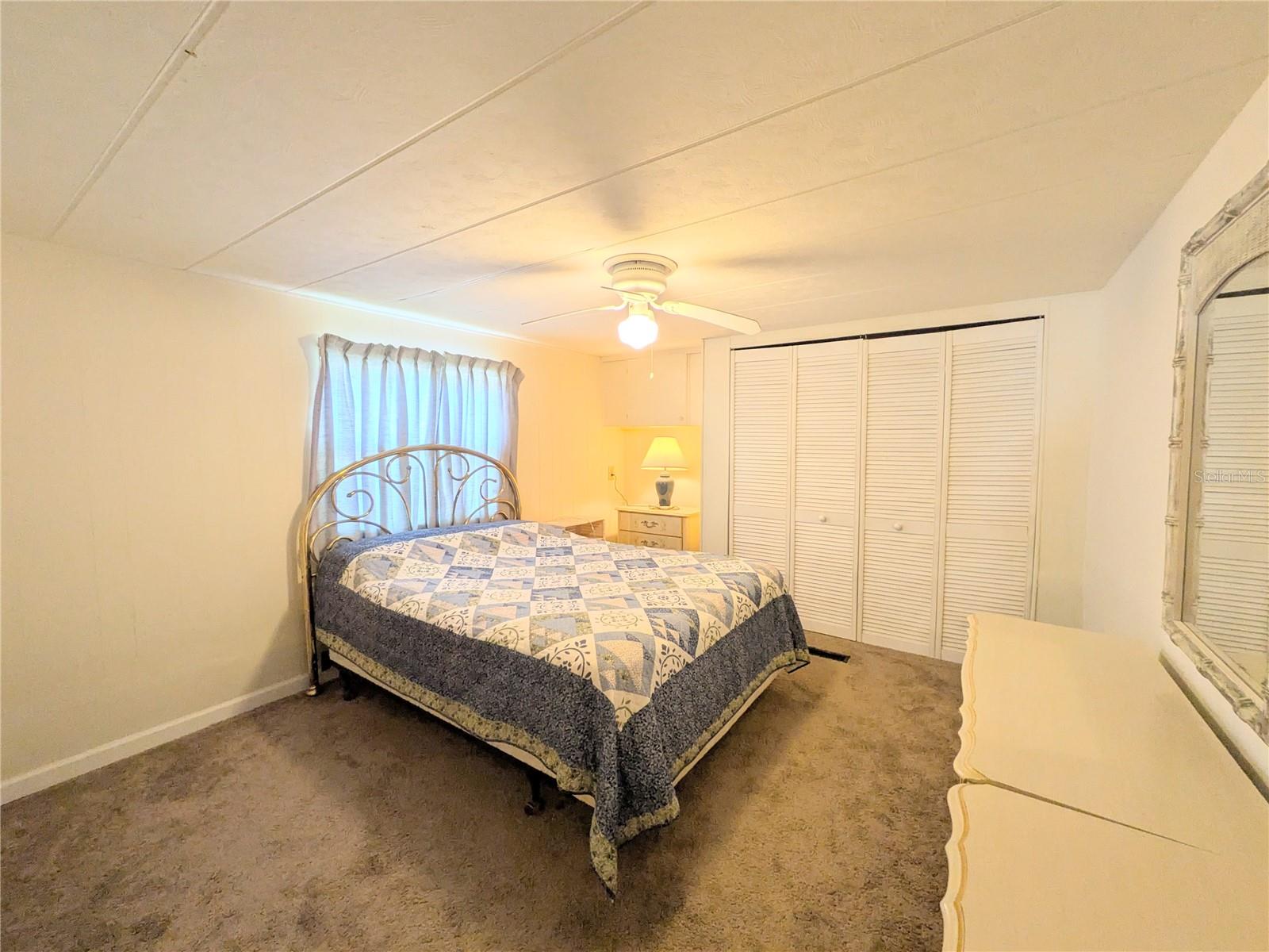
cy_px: 476
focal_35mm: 14
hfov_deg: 102.1
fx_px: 513
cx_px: 634
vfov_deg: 85.7
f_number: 2.2
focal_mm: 1.83
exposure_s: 1/60
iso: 152
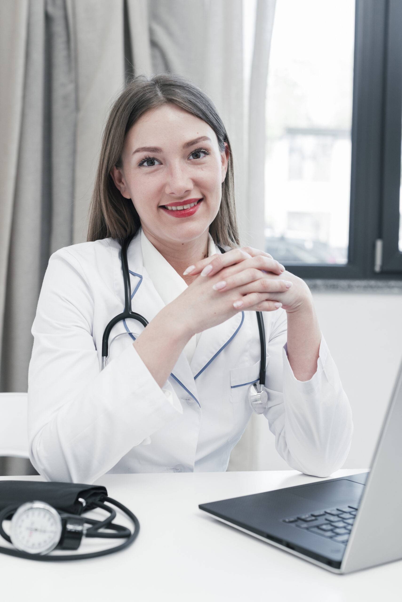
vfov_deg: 39.6
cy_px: 301
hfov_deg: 27.0
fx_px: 837
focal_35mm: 50
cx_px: 201
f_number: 4
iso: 400
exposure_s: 1/160
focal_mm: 50
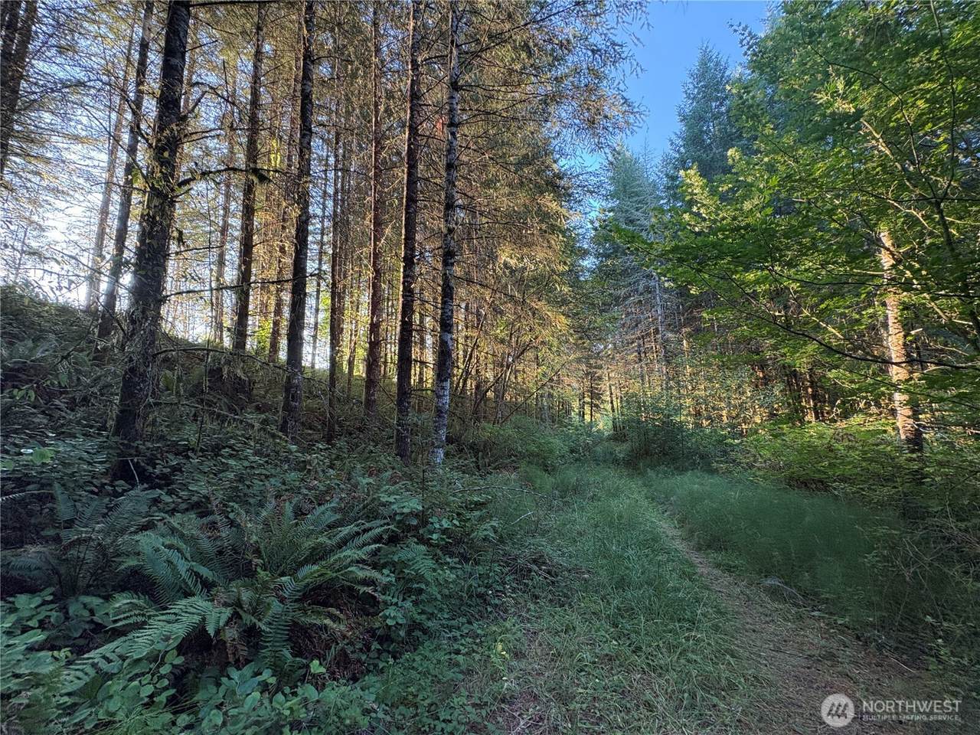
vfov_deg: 85.7
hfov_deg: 102.1
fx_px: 396
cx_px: 490
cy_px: 368
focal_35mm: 14
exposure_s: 1/99
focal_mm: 2.22
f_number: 2.2
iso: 250
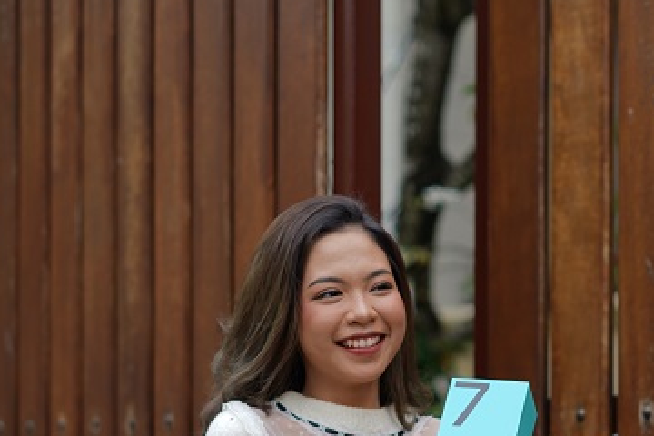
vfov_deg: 12.2
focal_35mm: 111
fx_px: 2016
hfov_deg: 18.2
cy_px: 439
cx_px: 560
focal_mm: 50
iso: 50
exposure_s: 1/800
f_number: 2.2
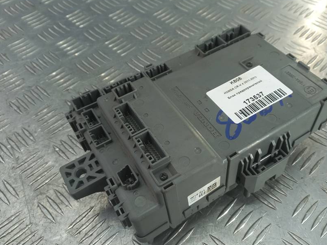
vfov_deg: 44.2
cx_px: 188
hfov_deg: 56.6
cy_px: 125
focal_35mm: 32
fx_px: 302
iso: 64
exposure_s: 1/50
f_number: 1.8
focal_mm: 4.6
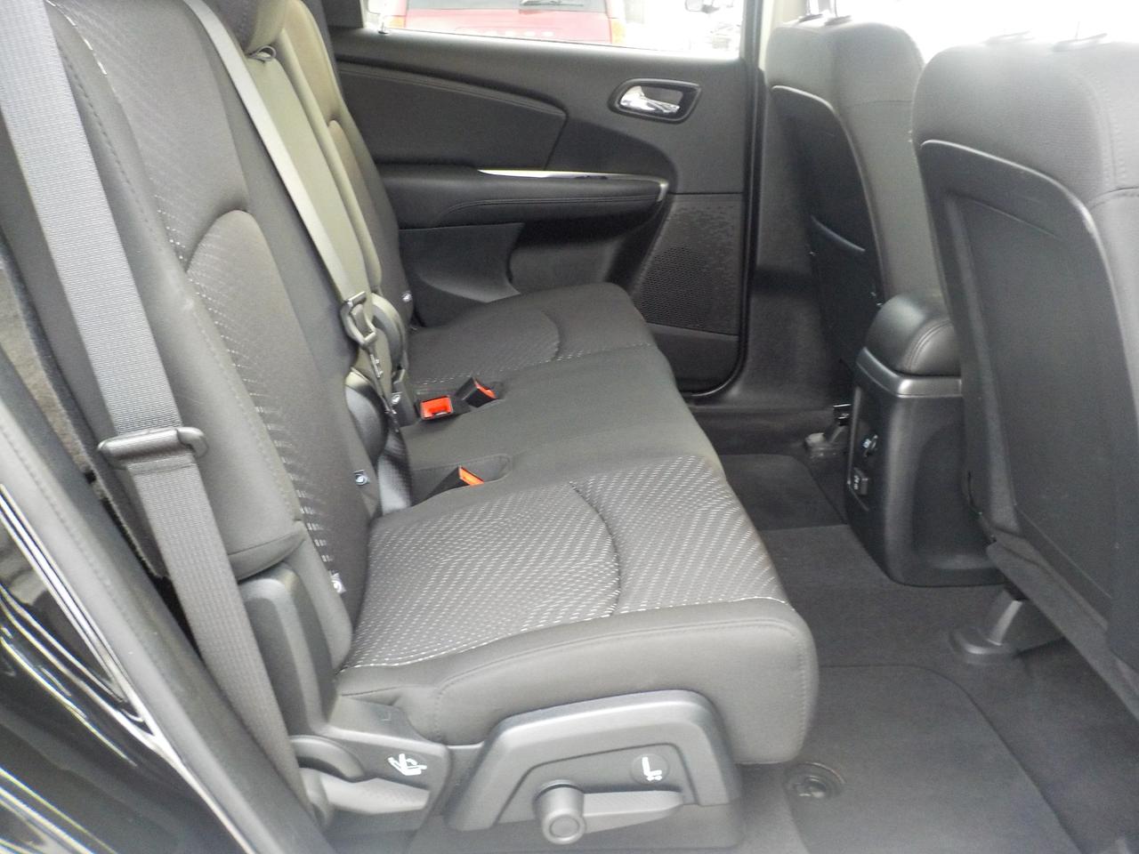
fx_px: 987
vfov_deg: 46.8
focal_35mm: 30
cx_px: 570
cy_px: 427
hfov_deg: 60.0
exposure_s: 1/30
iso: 320
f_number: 3.3
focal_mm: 4.1
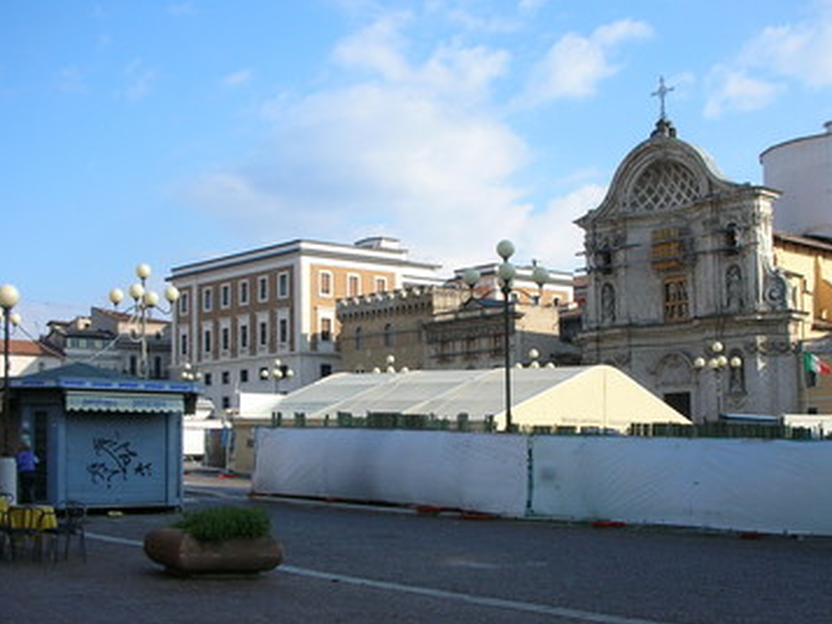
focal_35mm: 49
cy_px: 360
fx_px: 1178
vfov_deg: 29.6
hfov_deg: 38.9
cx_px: 426
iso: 50
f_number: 8.5
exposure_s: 1/74.7
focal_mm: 5.8
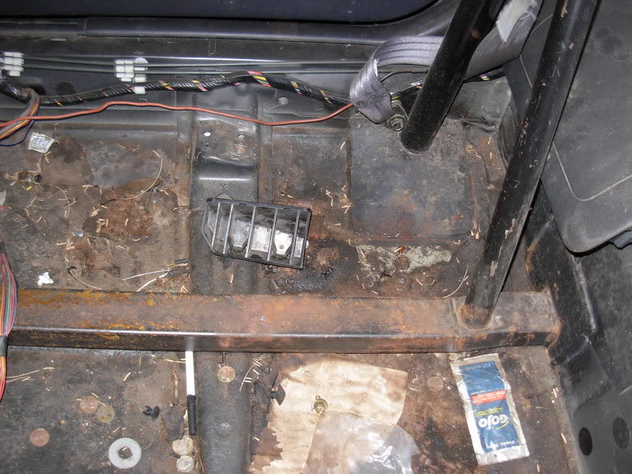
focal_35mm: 38
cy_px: 237
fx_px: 694
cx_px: 316
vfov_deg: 37.7
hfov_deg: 49.0
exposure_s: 1/32.9
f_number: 2.9
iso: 115
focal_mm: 6.3
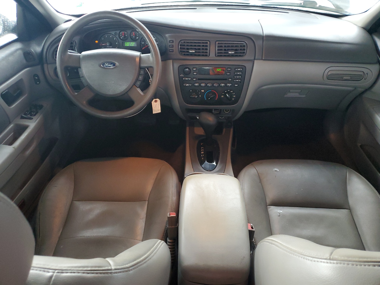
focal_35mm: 26
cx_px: 190
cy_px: 142
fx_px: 285
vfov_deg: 53.1
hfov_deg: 67.3
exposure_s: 1/60.2
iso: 228
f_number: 1.5
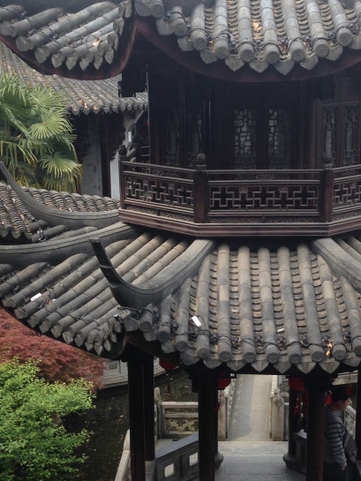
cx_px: 222
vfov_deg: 31.1
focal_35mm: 62
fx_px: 862
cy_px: 281
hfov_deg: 23.6
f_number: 2.4
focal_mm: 4.12
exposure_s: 1/330
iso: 50
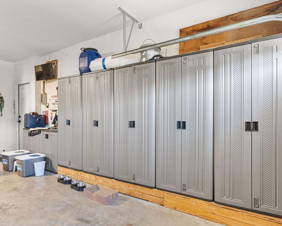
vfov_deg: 63.1
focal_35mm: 22
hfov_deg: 75.0
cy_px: 113
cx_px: 133
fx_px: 184
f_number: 10
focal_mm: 19
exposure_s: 1/4
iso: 3200
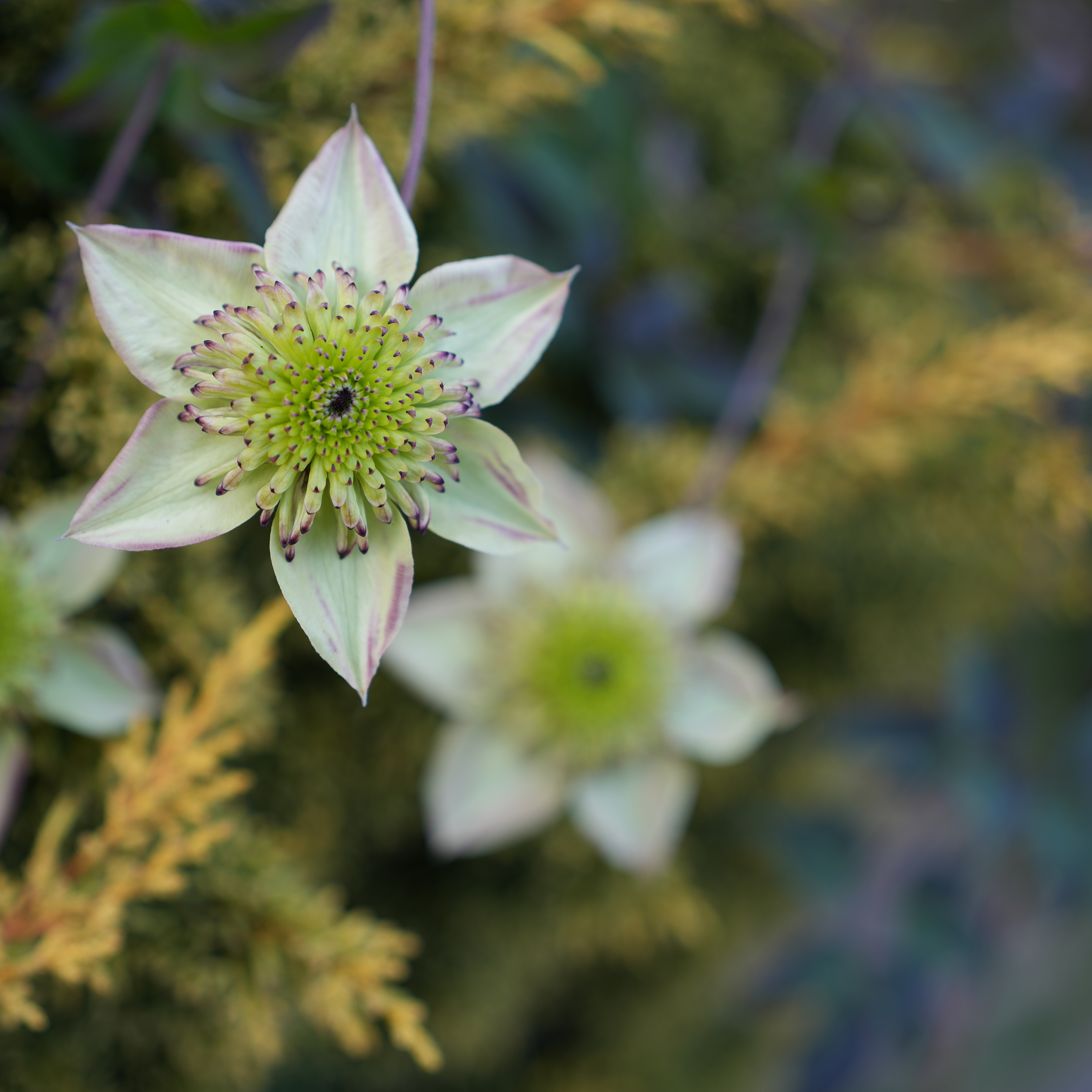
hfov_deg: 32.6
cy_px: 552
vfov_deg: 32.8
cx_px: 388
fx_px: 1856
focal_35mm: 52
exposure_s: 1/160
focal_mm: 40
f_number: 2.8
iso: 100
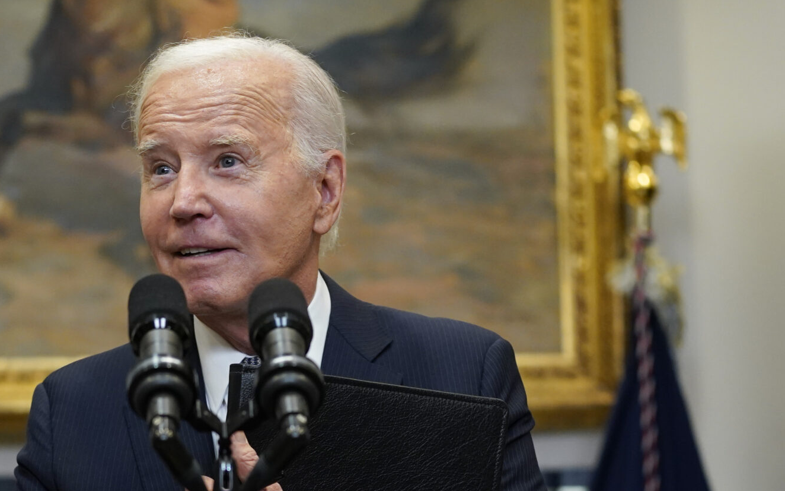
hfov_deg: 15.1
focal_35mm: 138
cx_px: 250
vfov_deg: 9.4
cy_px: 501
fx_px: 2952
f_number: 2.8
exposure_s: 1/250
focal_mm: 70
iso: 2500
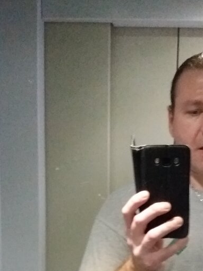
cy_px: 240
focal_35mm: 66
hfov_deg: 22.1
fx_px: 516
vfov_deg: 28.3
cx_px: 145
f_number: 1.9
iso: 1000
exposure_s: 1/17
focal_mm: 3.7
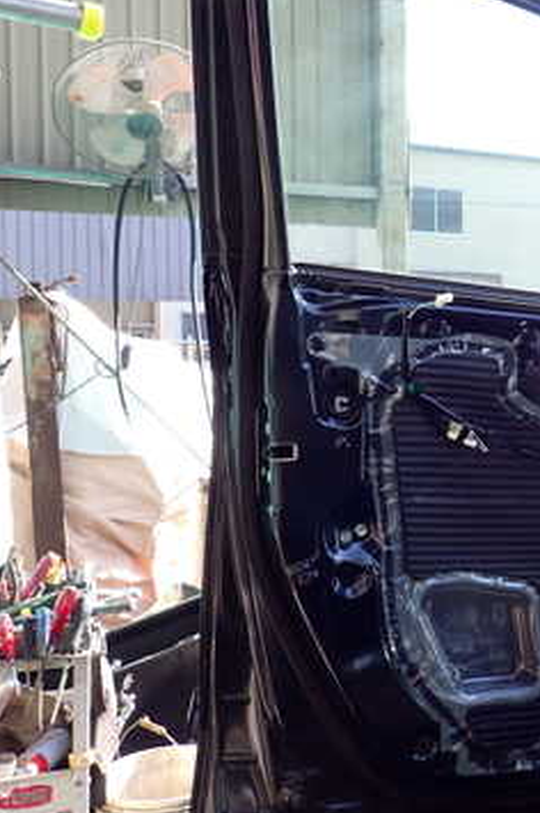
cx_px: 572
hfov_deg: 28.1
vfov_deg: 44.5
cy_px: 378
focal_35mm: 44
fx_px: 992
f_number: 2.8
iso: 100
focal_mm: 4.5
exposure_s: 1/200
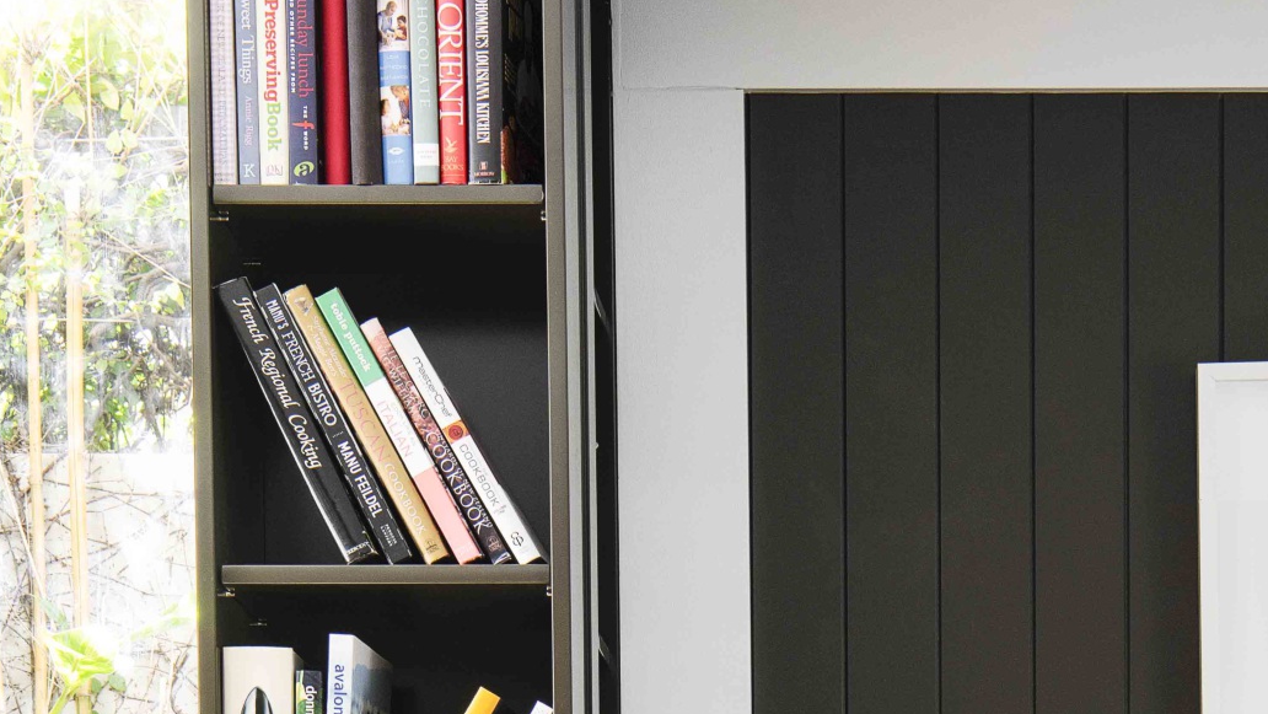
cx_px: 935
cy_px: 1389
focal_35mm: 152
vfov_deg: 7.7
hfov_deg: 14.1
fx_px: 5112
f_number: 11
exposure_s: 1/6
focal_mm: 52
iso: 200
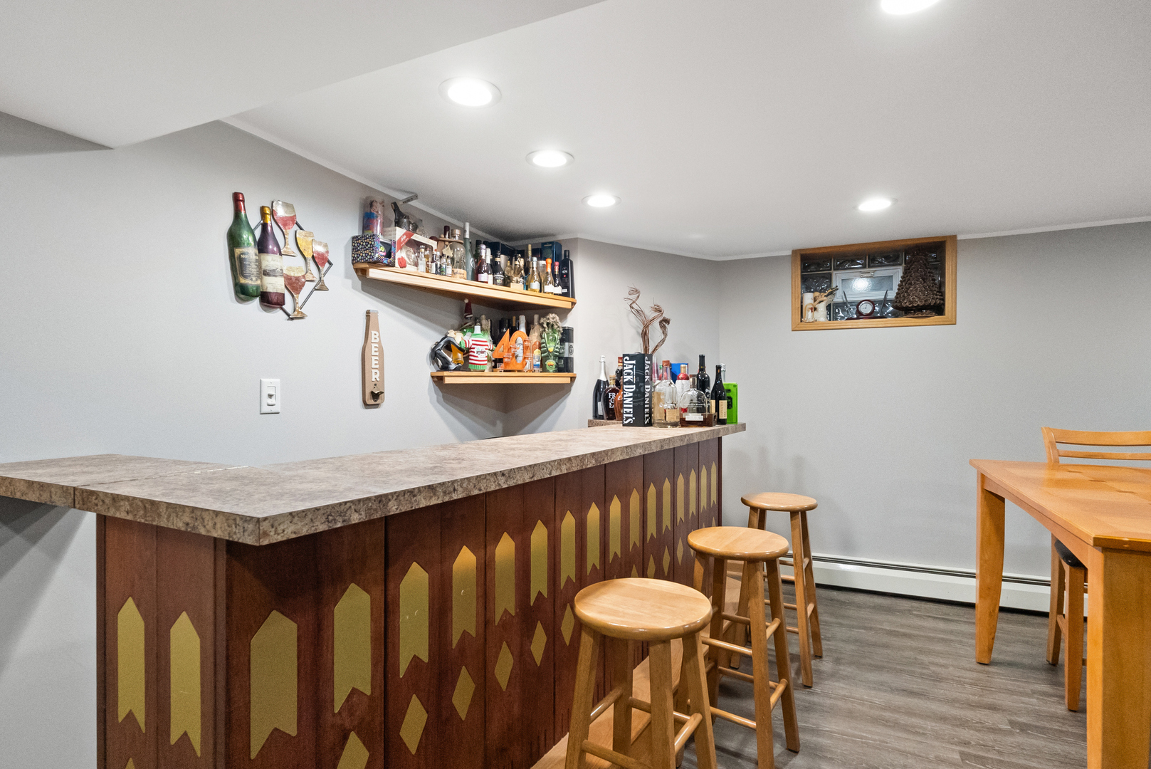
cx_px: 576
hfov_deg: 91.6
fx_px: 560
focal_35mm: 18
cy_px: 384
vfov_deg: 69.0
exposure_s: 1/10
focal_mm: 17.5
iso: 12800
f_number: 8
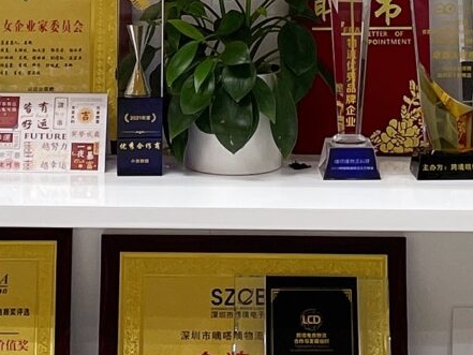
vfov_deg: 9.6
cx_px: 226
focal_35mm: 151
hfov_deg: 13.1
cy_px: -152
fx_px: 2064
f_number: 1.6
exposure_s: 1/100
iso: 125
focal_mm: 5.1
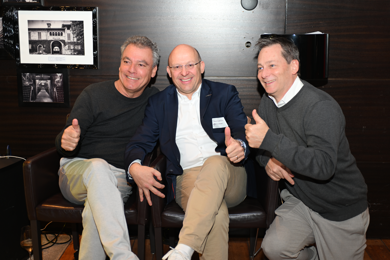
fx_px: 520
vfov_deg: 28.1
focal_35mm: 48
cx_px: 195
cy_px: 130
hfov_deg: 41.1
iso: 500
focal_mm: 48
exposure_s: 1/60
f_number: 2.8
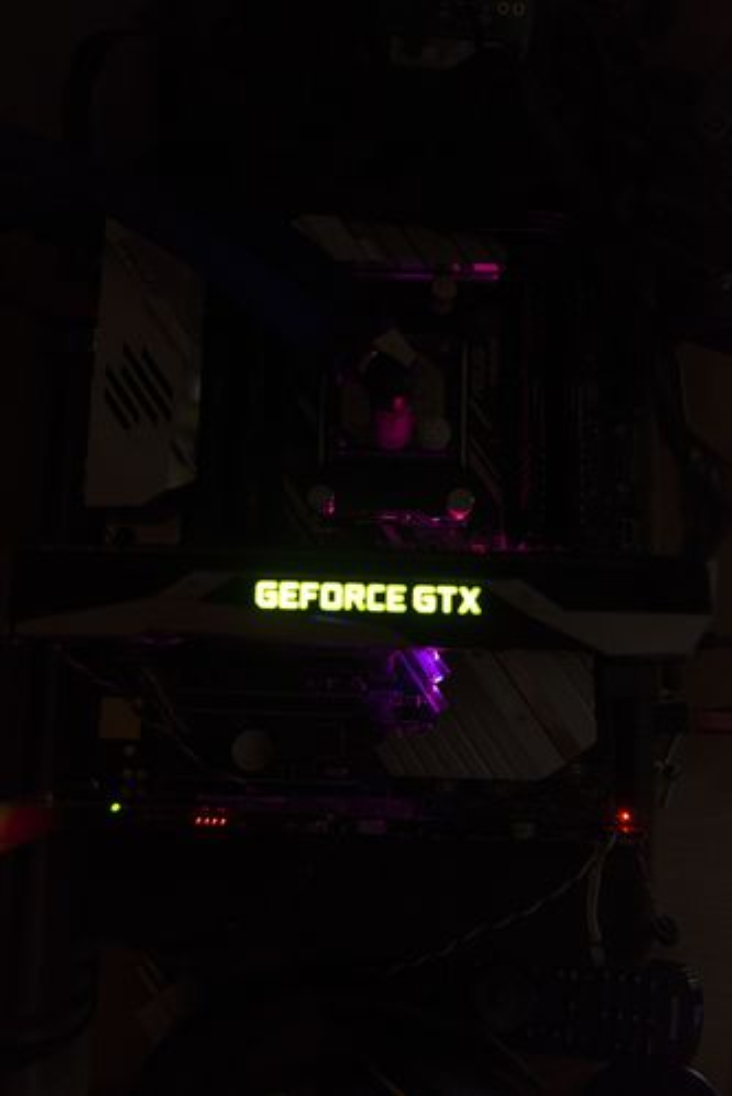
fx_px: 945
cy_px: 548
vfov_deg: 60.3
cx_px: 366
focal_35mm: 31
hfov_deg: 42.4
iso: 1600
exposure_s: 1/40
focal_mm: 31
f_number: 4
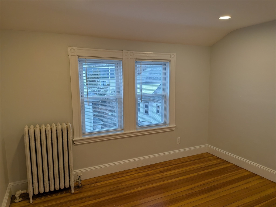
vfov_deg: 56.8
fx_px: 191
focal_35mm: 24
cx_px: 138
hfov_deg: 71.6
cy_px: 104
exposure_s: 1/120
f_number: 1.7
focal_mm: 4.53
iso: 40
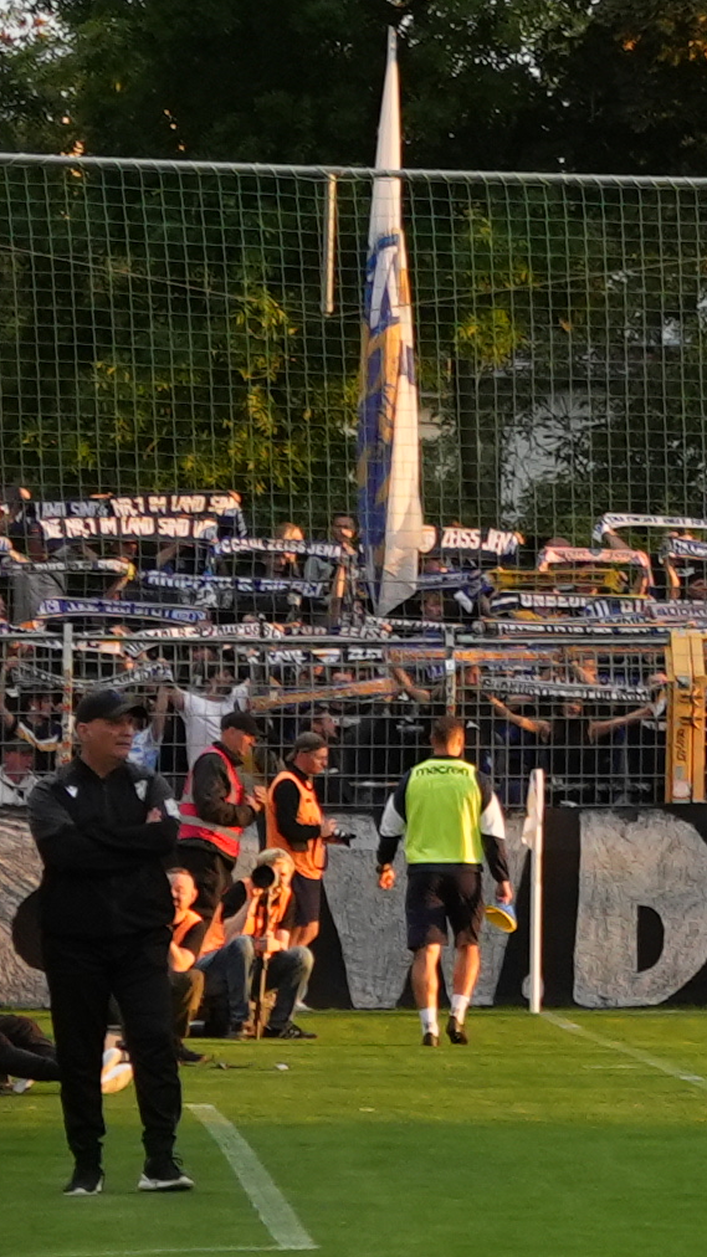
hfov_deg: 5.1
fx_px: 7635
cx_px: 2029
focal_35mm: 229
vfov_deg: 9.4
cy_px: 565
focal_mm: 32
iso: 640
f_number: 4
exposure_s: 1/160
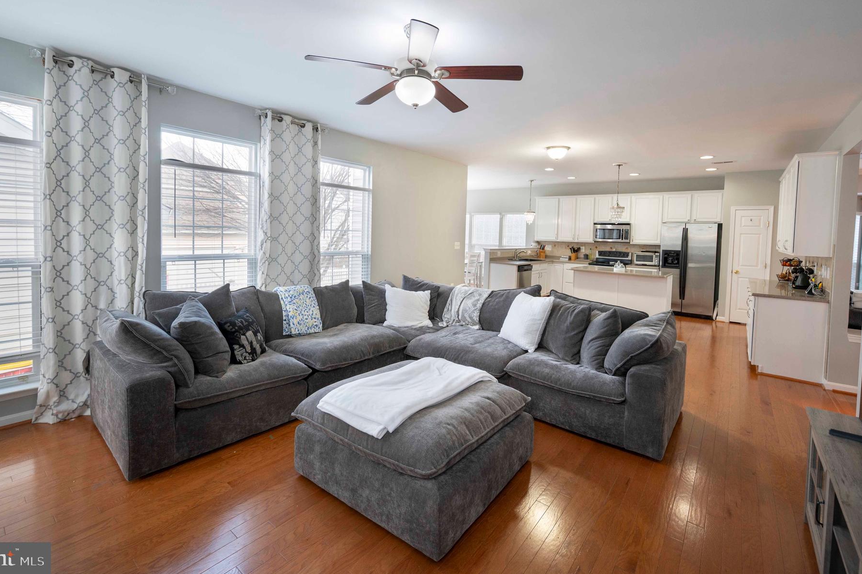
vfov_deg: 73.3
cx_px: 437
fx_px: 383
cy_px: 249
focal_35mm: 16
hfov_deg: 96.8
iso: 1000
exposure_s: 1/320
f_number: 5
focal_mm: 14
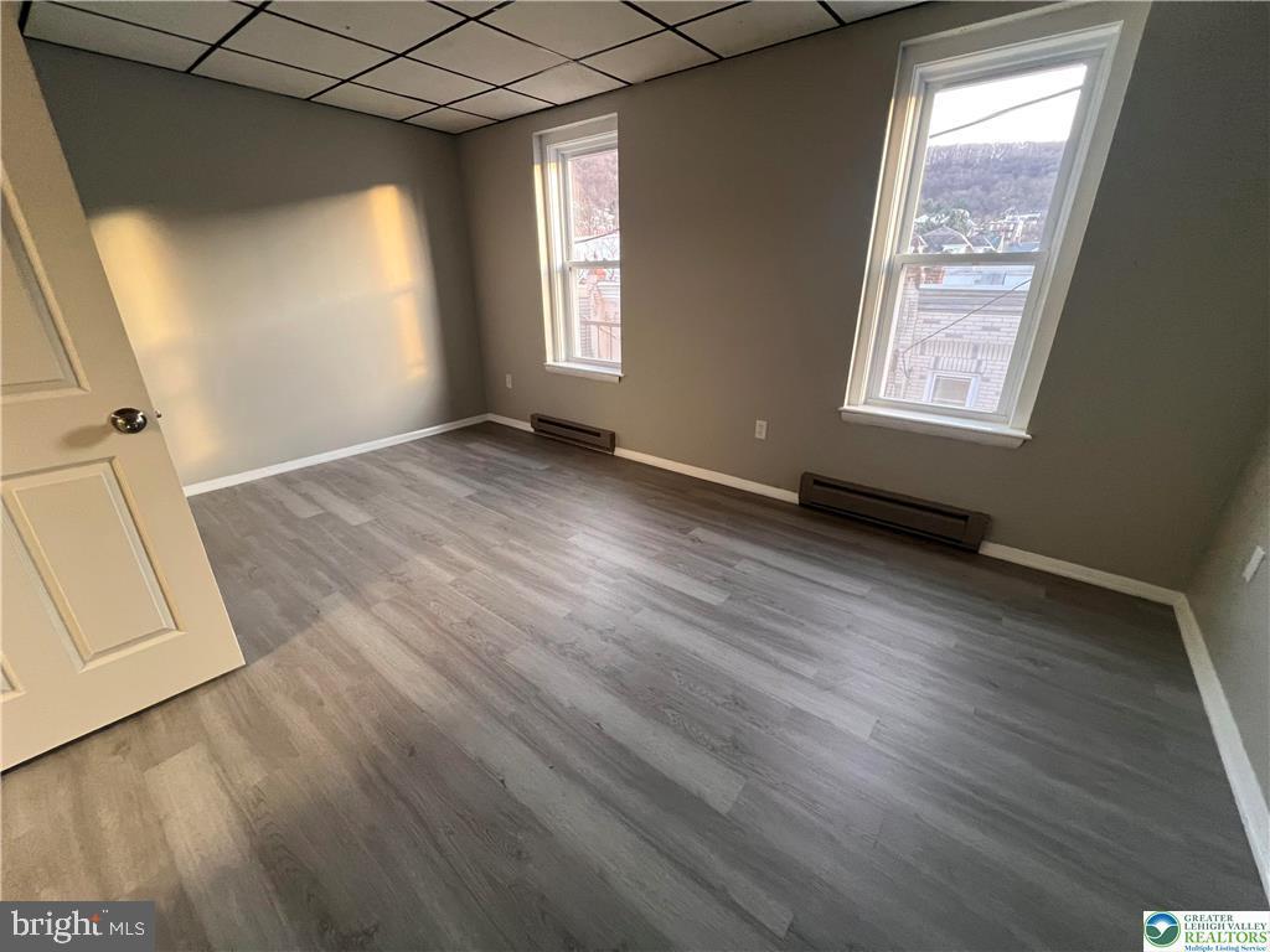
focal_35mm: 13
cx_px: 635
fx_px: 477
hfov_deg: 106.2
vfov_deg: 89.9
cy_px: 476
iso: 320
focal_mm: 1.57
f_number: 1.8
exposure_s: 1/60
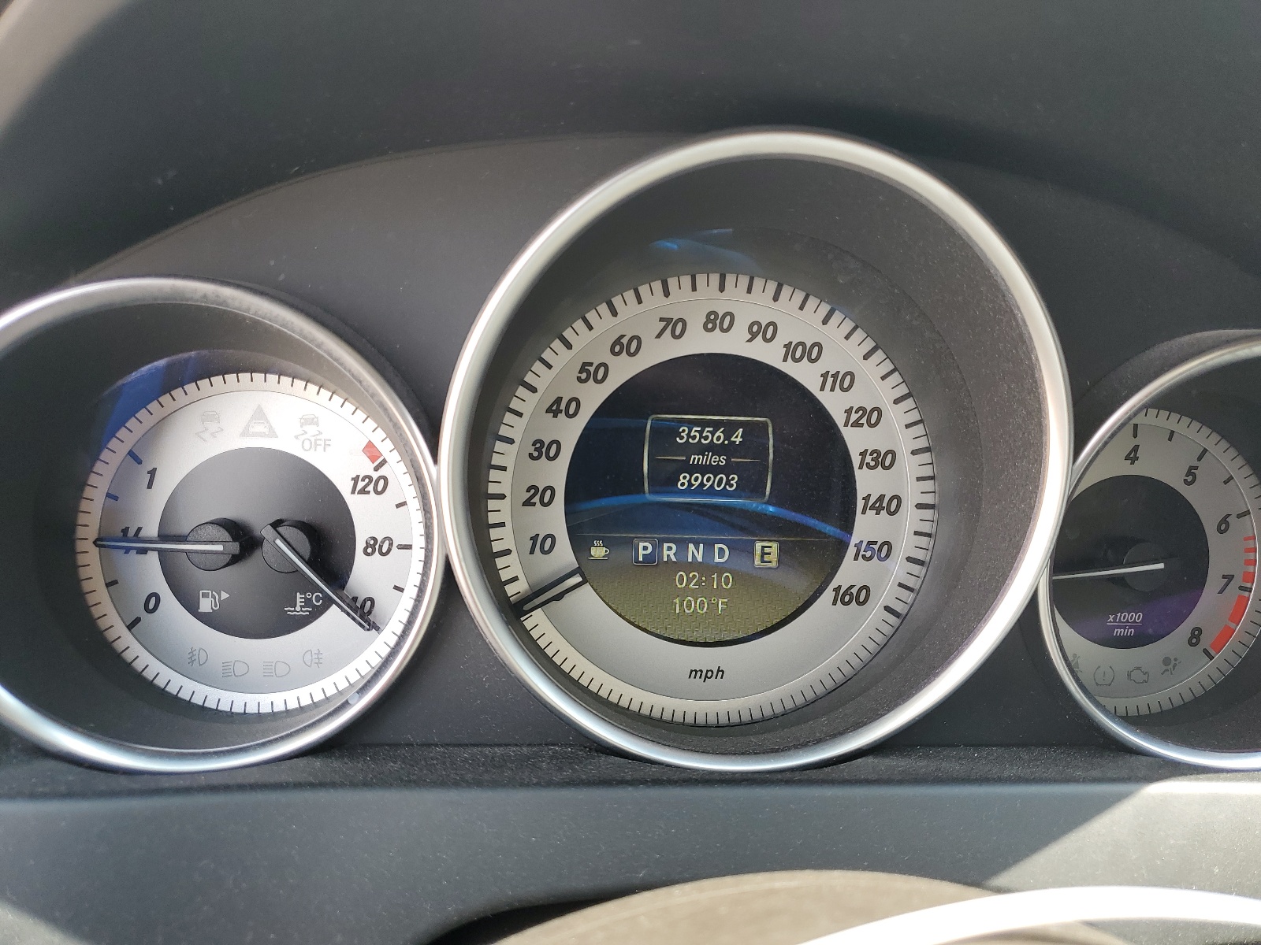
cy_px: 472
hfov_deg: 67.3
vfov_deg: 53.1
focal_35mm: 26
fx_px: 947
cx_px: 630
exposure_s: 1/270
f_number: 1.5
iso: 50
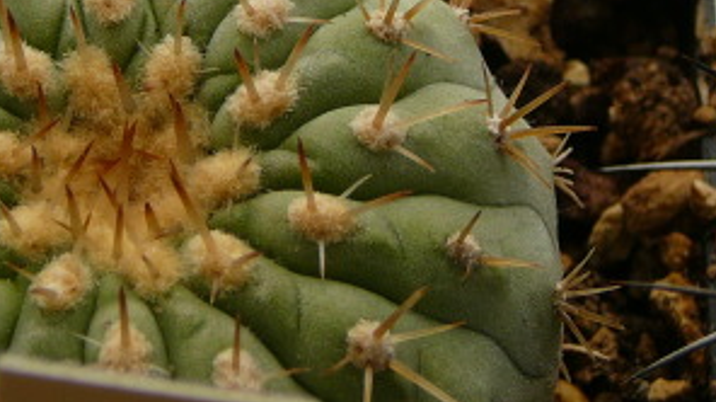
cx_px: 317
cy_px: 77
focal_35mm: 139
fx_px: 2637
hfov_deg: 15.5
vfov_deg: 8.7
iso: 80
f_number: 3.5
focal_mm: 8.7
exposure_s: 1/1000
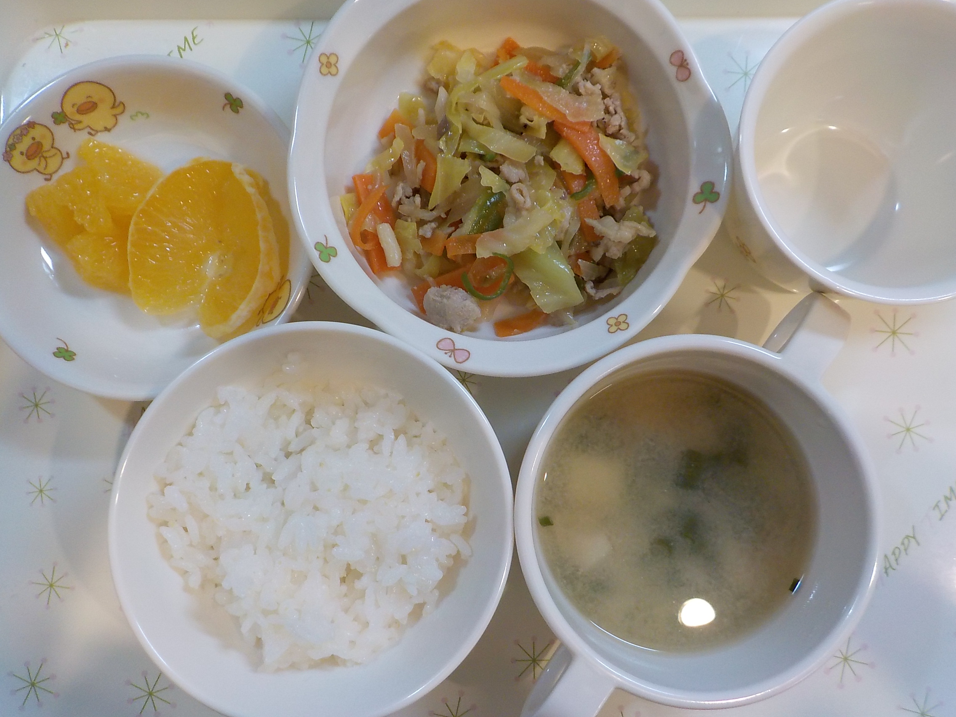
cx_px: 478
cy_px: 358
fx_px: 829
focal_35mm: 30
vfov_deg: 46.8
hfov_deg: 60.0
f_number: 3.3
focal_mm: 4.1
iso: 220
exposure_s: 1/30
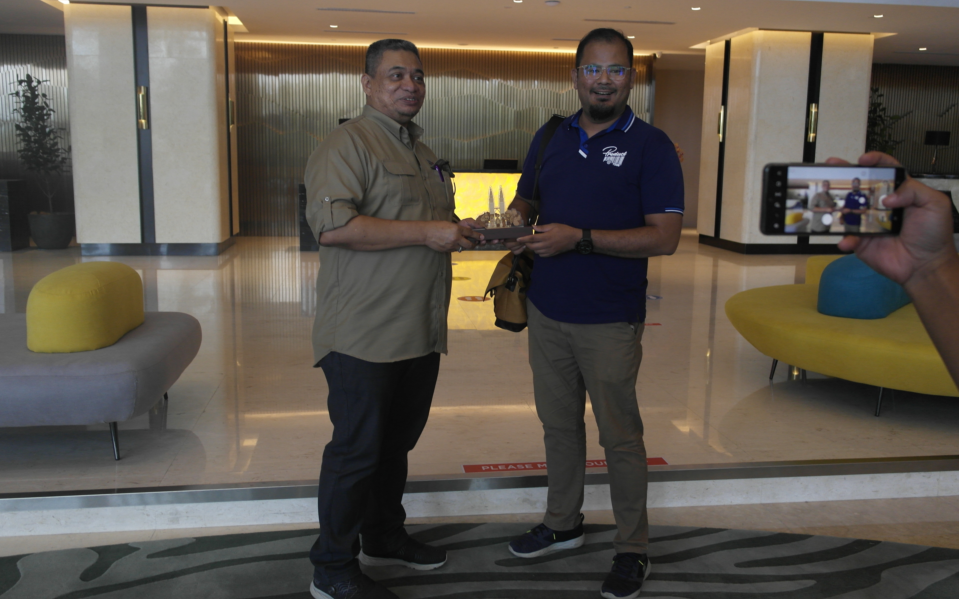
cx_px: 486
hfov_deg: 61.2
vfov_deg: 40.6
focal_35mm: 31
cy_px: 280
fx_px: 810
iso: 400
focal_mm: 20
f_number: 3.5
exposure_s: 1/60
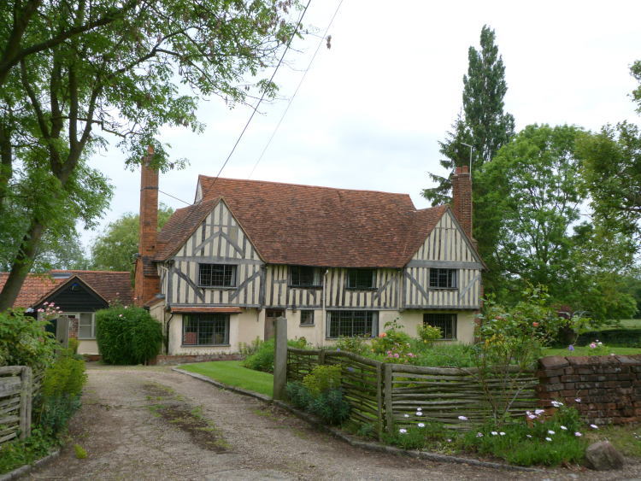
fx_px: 685
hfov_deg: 50.1
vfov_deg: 38.7
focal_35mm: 37
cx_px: 320
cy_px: 240
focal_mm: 6.5
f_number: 3.1
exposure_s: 1/640
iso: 100
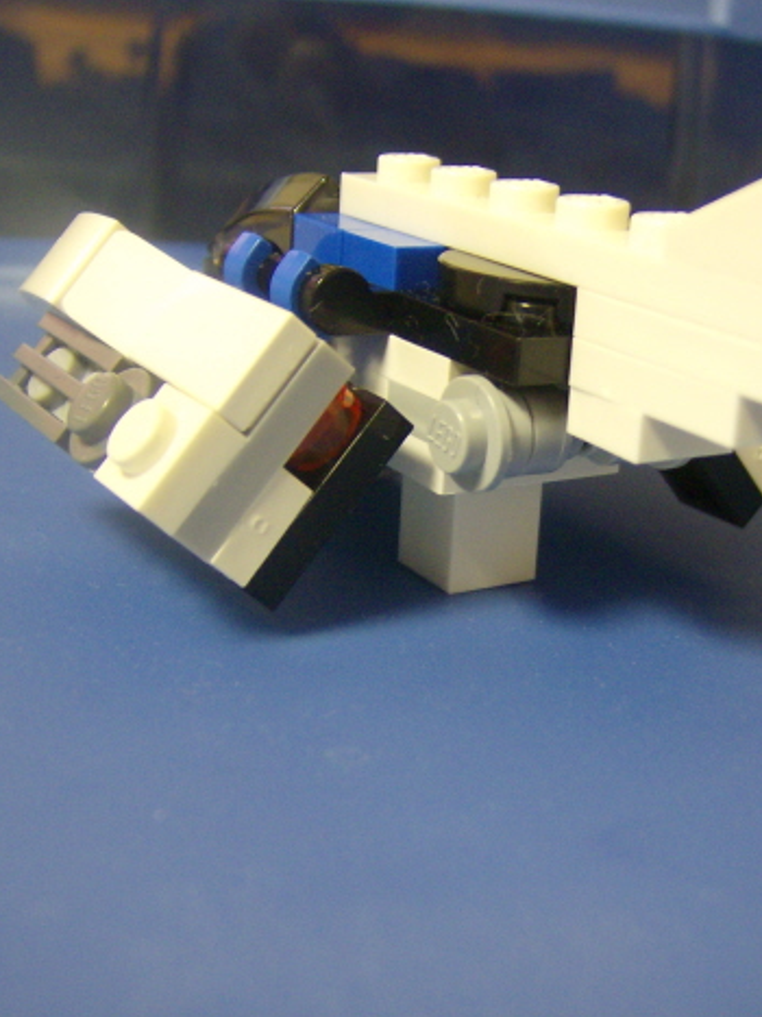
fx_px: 1527
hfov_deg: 27.9
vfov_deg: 36.8
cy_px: 504
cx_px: 494
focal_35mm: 52
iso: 200
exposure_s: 1/5.14
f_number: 2.9
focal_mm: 6.4
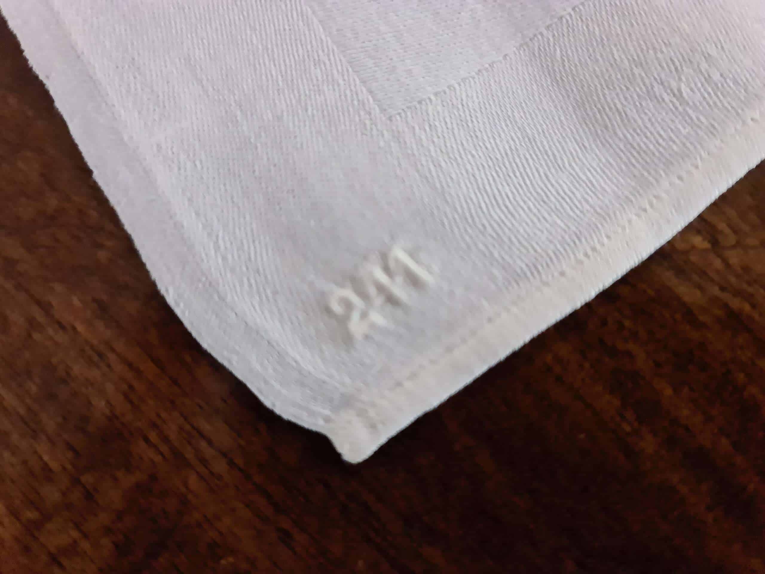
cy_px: 287
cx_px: 382
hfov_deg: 69.4
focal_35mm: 25
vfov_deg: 54.9
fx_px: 552
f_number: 1.8
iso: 1000
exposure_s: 1/100
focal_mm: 7
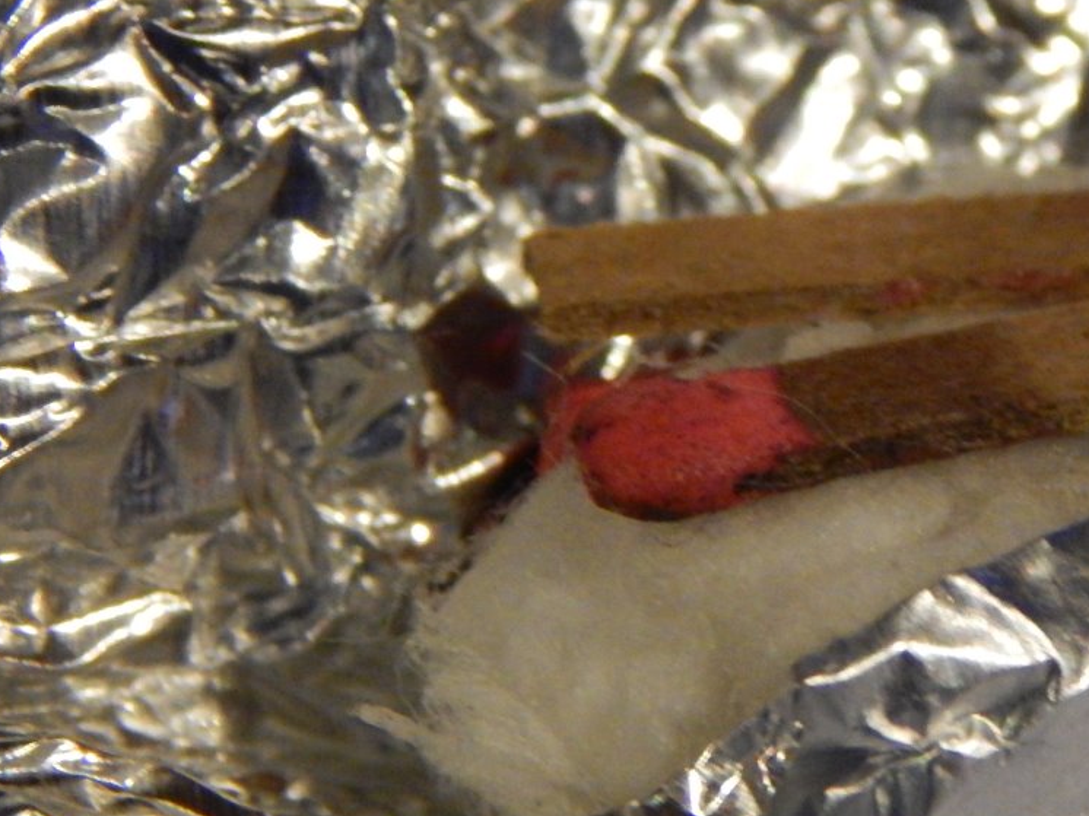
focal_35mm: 253
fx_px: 7957
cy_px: 380
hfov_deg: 7.8
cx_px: 963
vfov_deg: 5.9
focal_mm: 23.4
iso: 800
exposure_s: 1/13
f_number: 4.8
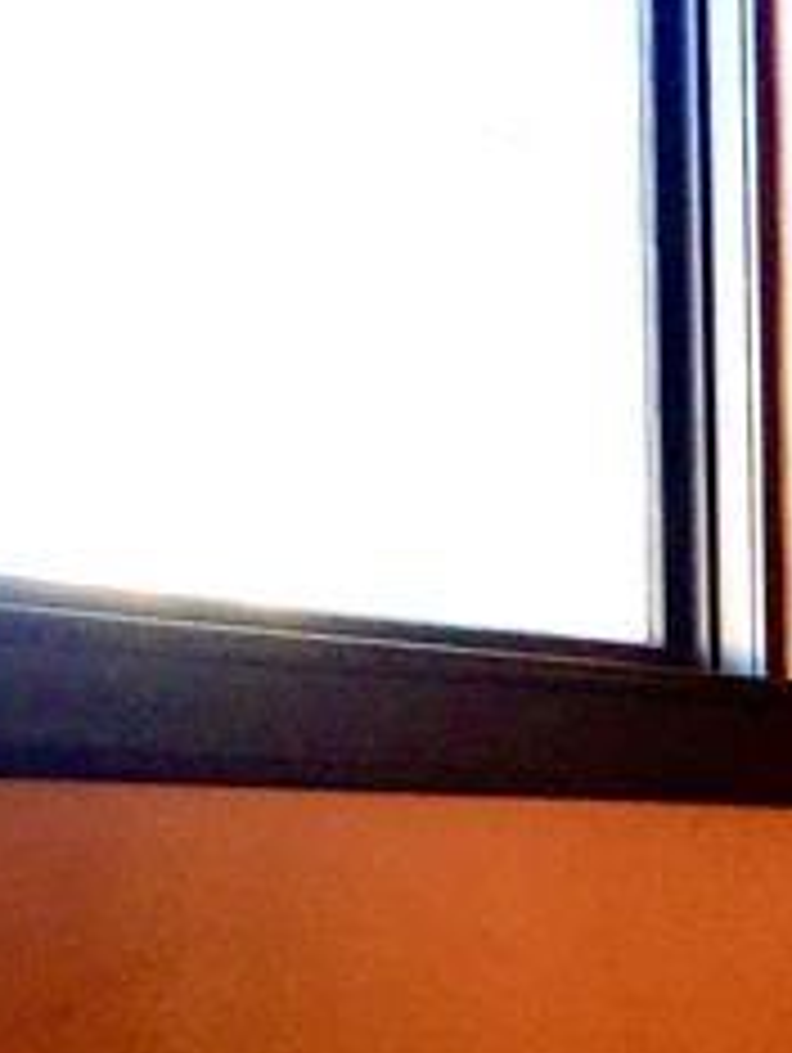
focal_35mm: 95
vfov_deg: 20.2
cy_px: 981
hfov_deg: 14.9
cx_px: 1022
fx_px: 2893
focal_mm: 4.15
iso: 32
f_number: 2.2
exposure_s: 1/30
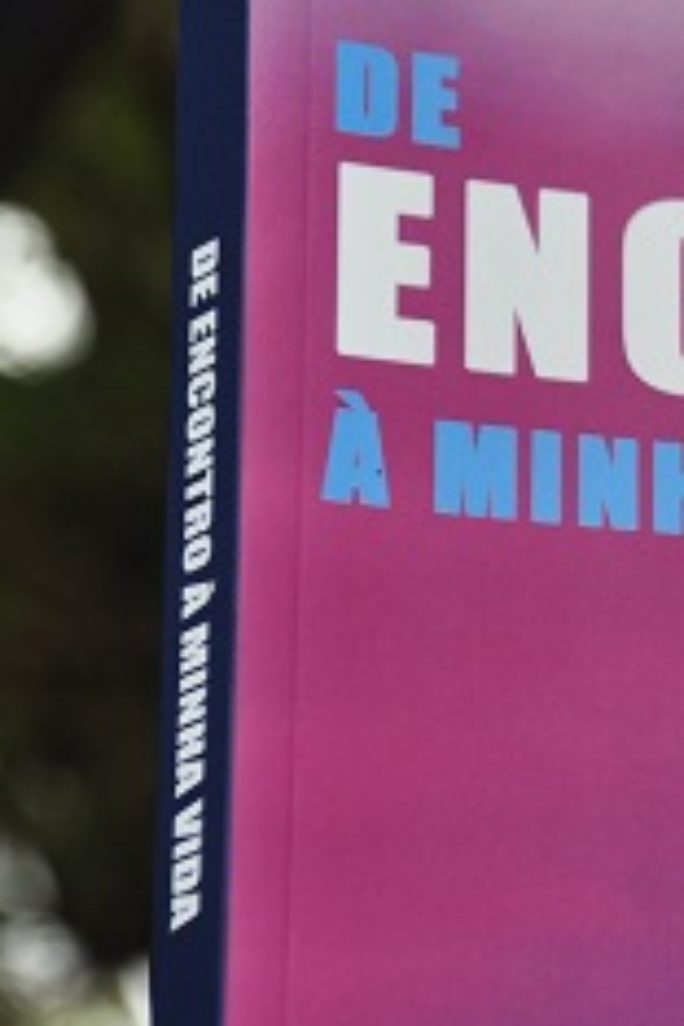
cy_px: 522
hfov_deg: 6.1
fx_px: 6355
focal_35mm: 223
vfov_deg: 9.2
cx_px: 1065
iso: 200
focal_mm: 58
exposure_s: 1/400
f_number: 5
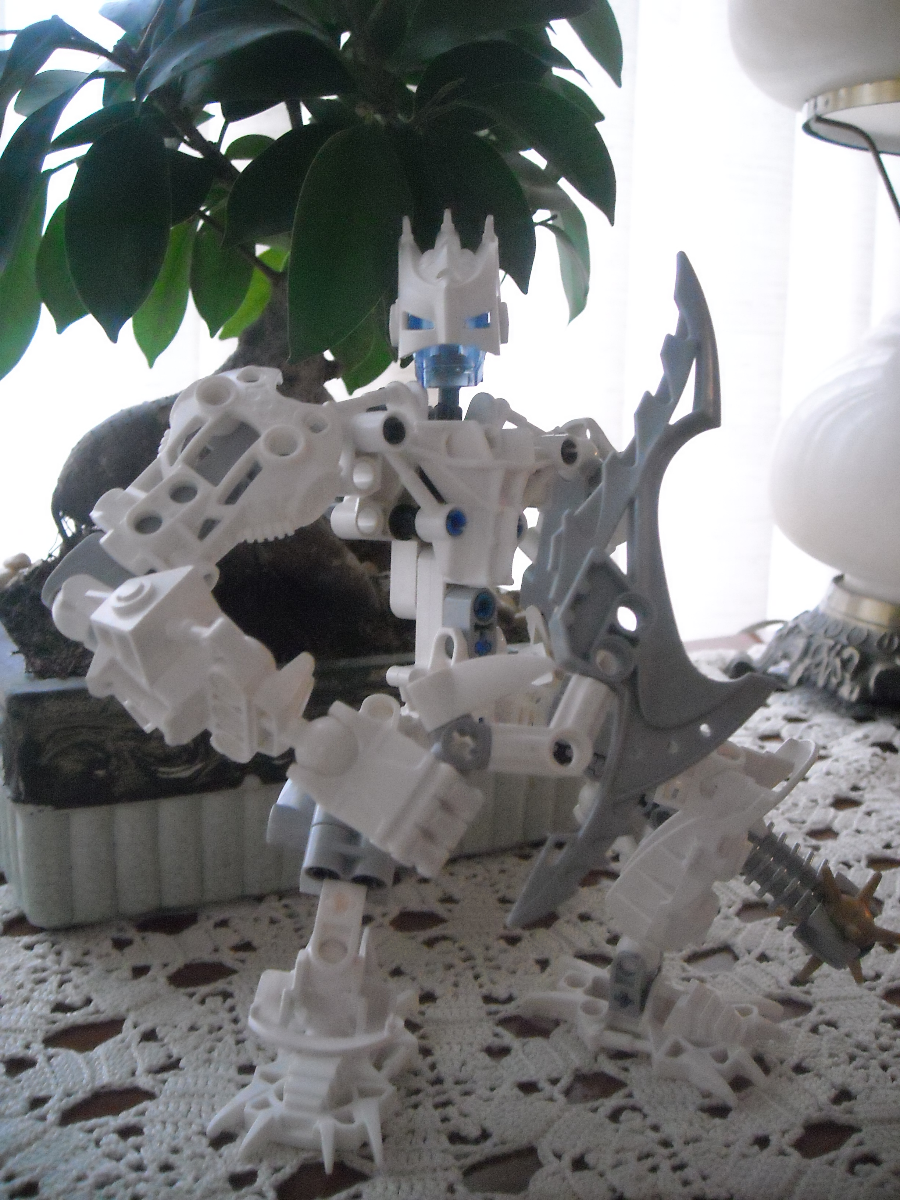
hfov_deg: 40.7
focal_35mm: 35
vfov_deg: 52.6
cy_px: 600
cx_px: 450
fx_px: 1213
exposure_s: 1/42
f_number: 2.8
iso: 800
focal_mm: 5.7
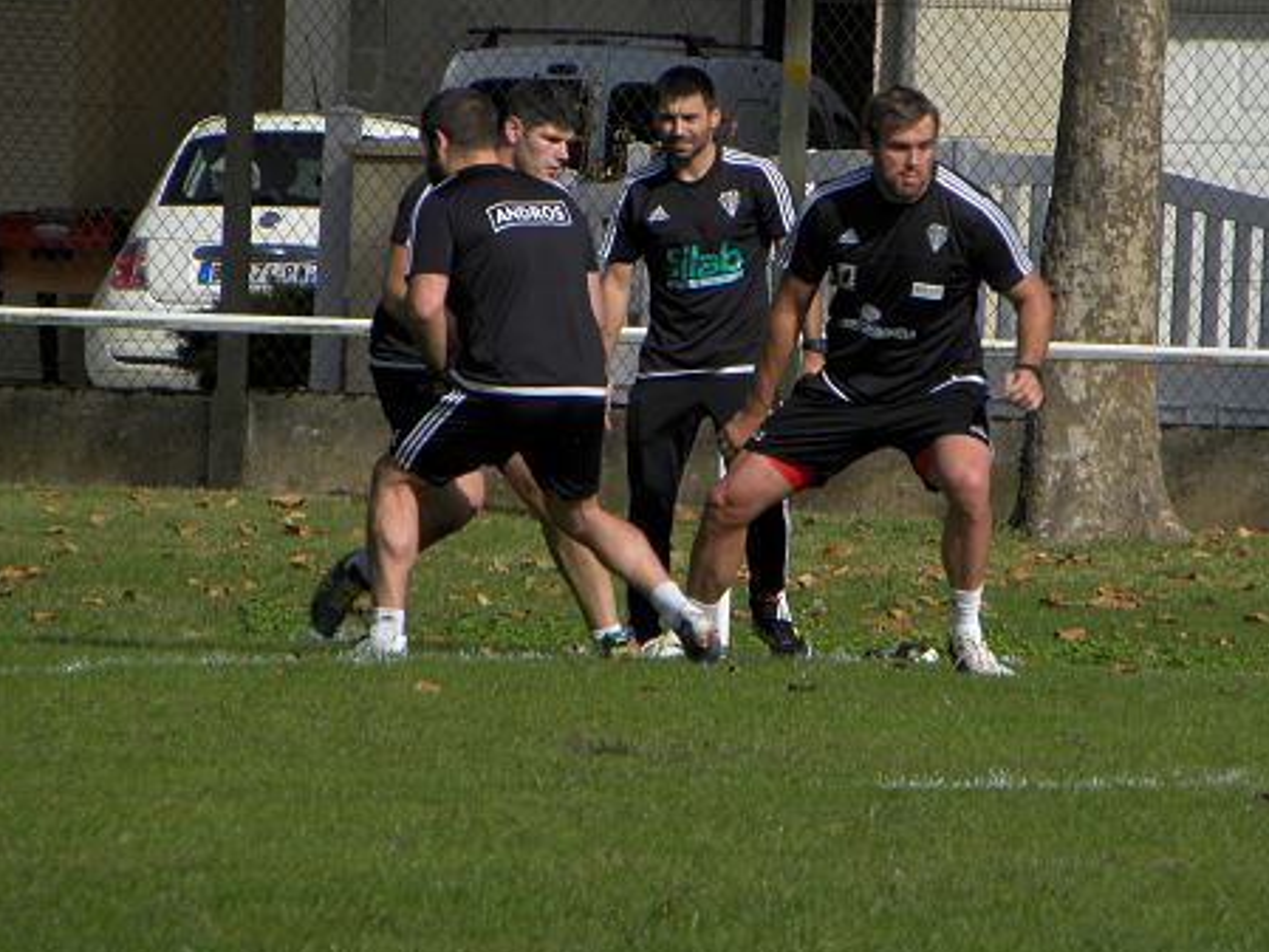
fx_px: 26952
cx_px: 726
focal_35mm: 735
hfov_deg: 2.7
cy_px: 387
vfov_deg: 2.0
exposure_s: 1/383
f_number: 6.3
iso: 64
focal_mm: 97.8
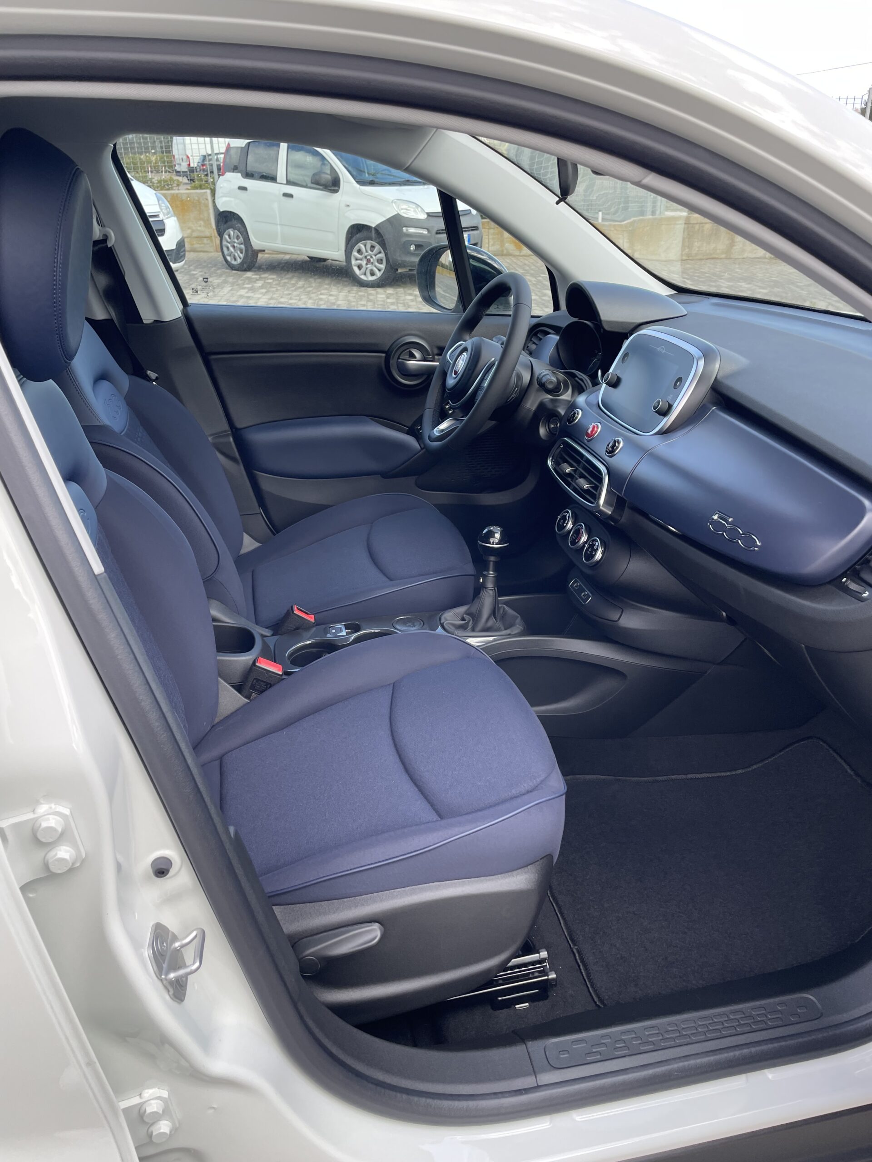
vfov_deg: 67.3
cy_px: 581
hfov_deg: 53.1
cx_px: 436
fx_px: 873
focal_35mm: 26
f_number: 1.6
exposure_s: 1/261
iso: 32
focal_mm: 4.2
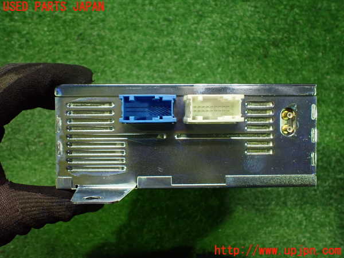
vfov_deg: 46.8
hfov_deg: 60.0
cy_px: 129
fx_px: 298
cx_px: 172
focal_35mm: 30
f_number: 2.3
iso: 800
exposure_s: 1/80
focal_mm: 5.4
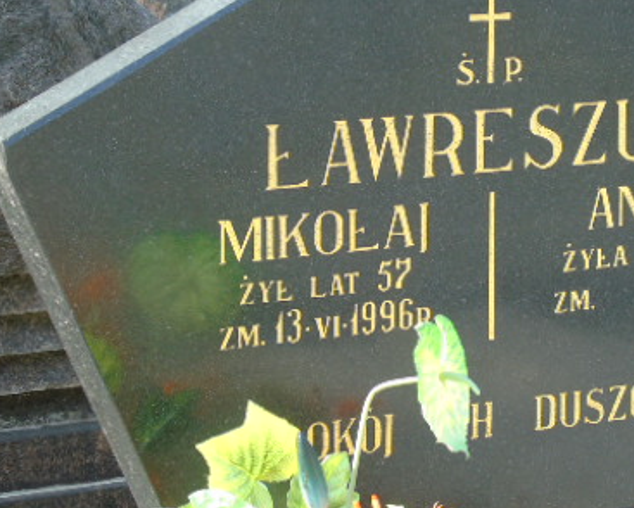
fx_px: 3004
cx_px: 492
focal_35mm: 160
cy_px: 249
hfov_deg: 12.0
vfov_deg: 9.7
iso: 80
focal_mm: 17
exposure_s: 1/80
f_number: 4.3
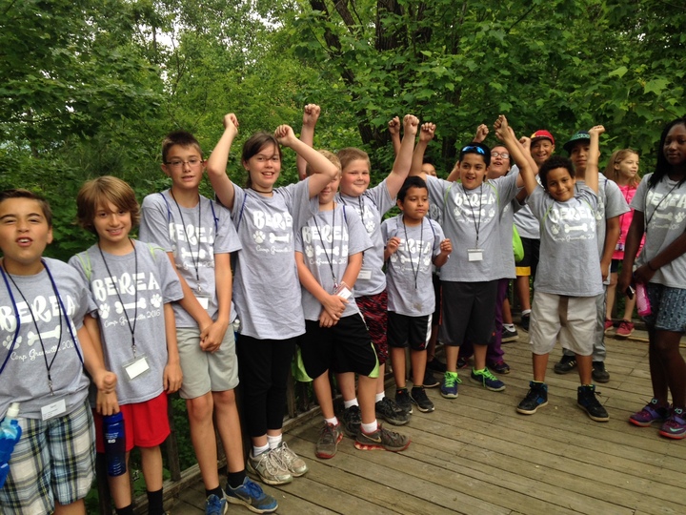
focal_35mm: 33
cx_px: 343
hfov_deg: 55.4
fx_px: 654
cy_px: 258
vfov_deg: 42.9
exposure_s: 1/120
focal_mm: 4.12
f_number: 2.4
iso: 64
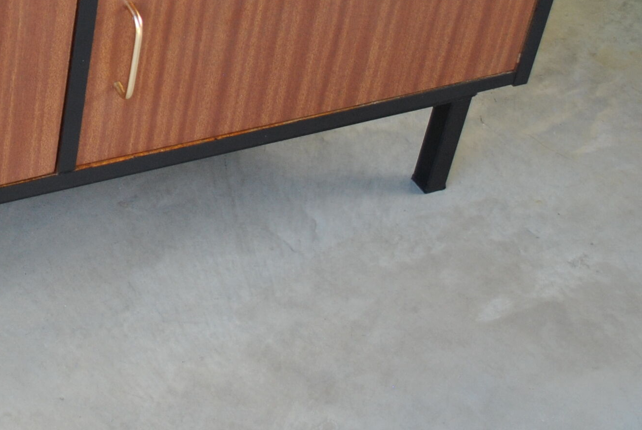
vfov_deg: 13.8
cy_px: -77
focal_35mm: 97
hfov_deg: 20.1
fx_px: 1732
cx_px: -52
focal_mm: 22
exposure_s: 1/60
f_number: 3.8
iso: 200
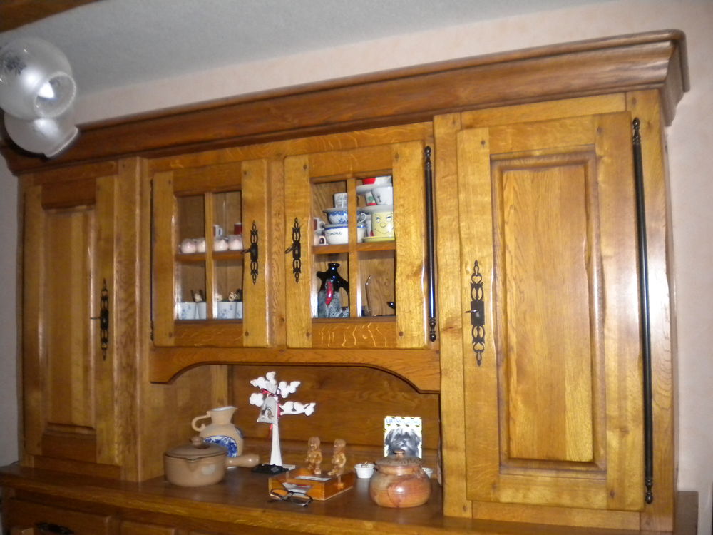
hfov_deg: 52.6
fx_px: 721
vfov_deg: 40.7
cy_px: 268
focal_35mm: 35
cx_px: 356
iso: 400
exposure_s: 1/30
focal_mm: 6.3
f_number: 3.1
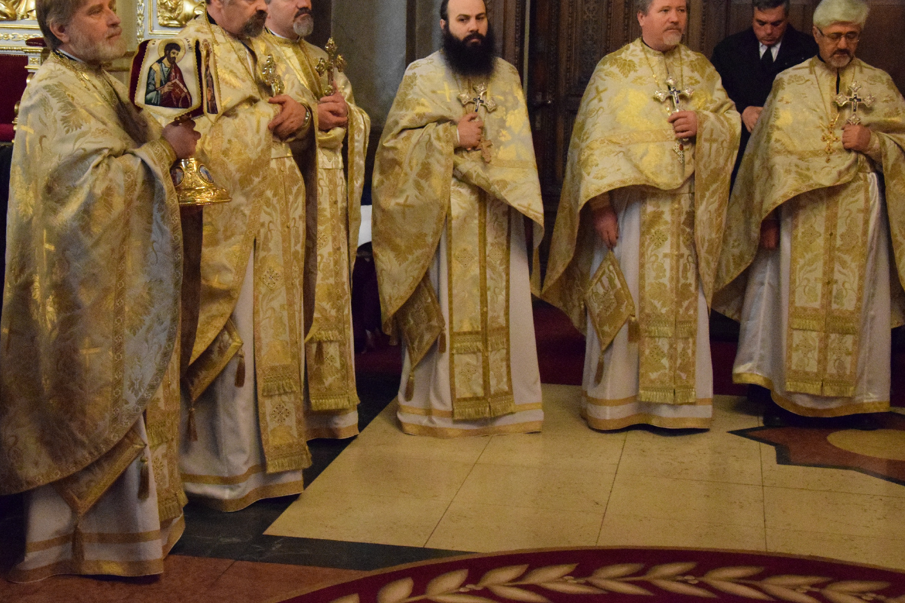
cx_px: 421
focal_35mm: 65
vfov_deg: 20.9
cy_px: 240
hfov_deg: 30.9
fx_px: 1634
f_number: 4.2
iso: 10000
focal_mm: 34
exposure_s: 1/80
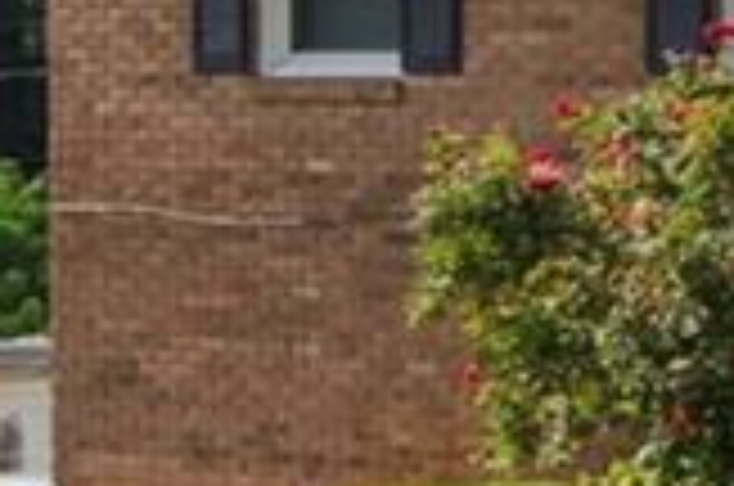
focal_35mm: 188
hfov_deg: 9.9
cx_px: 1653
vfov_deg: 7.3
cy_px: 128
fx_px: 3826
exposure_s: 1/125
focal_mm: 20
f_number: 11
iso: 100
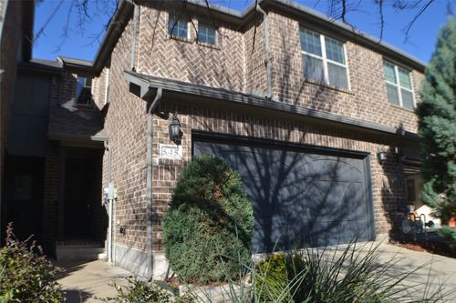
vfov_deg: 39.9
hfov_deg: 57.2
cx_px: 228
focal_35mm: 33
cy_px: 152
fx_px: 418
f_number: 7.1
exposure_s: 1/200
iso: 100
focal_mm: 22
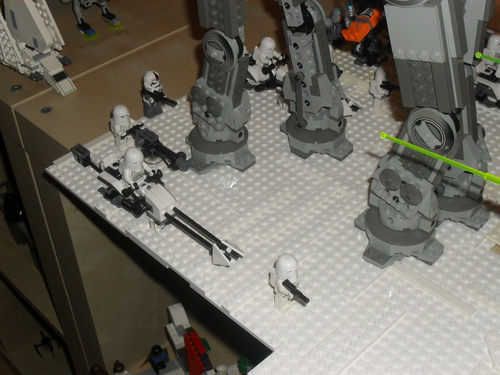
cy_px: 188
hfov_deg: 38.9
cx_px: 250
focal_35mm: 49
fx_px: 708
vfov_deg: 29.7
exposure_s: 1/45
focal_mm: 8.7
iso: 200
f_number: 3.9
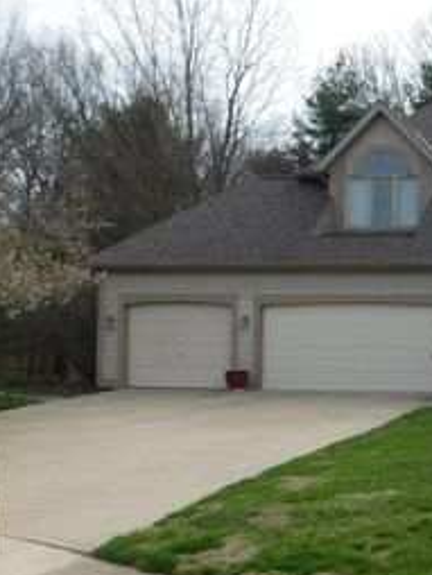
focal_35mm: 59
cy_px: 345
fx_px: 980
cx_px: 556
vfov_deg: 32.6
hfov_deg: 22.3
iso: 125
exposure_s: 1/1250
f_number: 3.2
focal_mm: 5.3
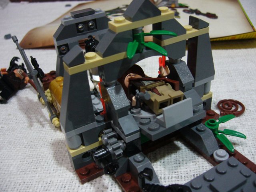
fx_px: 259
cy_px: 96
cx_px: 128
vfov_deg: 40.7
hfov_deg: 52.6
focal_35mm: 35
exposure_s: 1/8
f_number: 2.8
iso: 200
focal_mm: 5.8
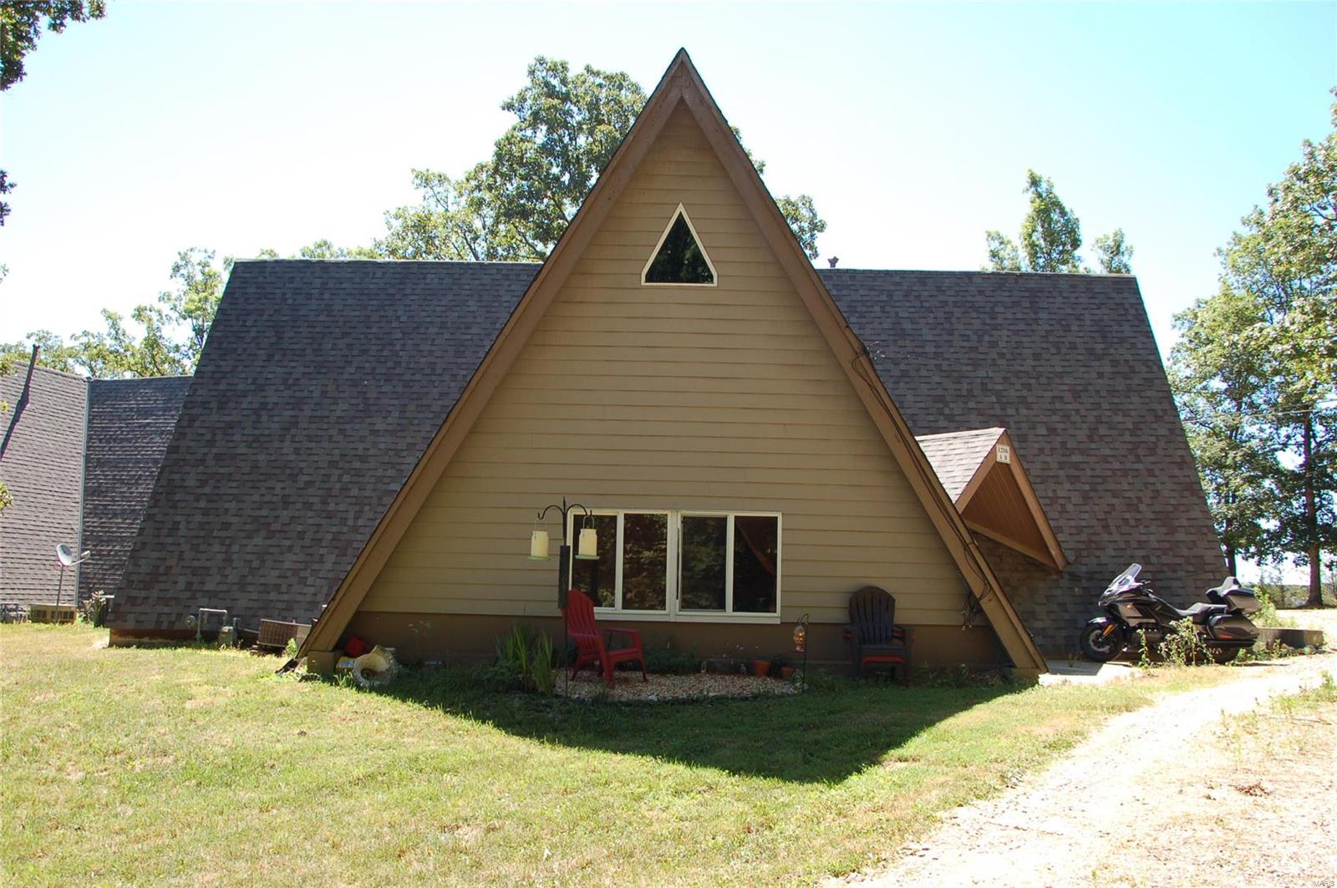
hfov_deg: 59.5
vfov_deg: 41.6
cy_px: 444
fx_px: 1169
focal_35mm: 32
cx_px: 668
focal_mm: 21
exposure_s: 1/160
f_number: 6.3
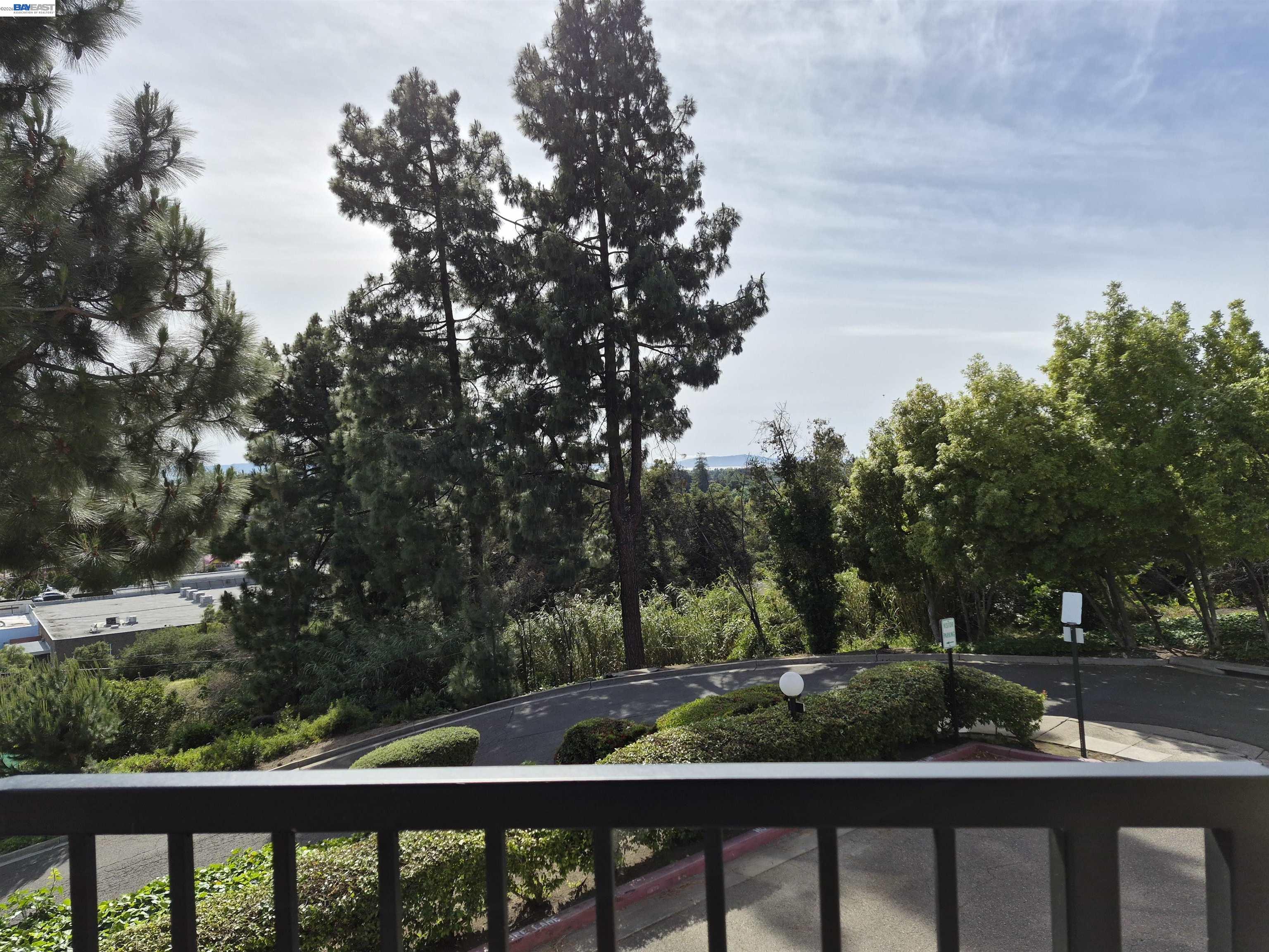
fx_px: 843
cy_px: 476
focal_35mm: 23
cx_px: 634
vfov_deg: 58.9
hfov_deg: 73.9
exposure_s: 1/7696
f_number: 1.8
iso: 64
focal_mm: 5.4
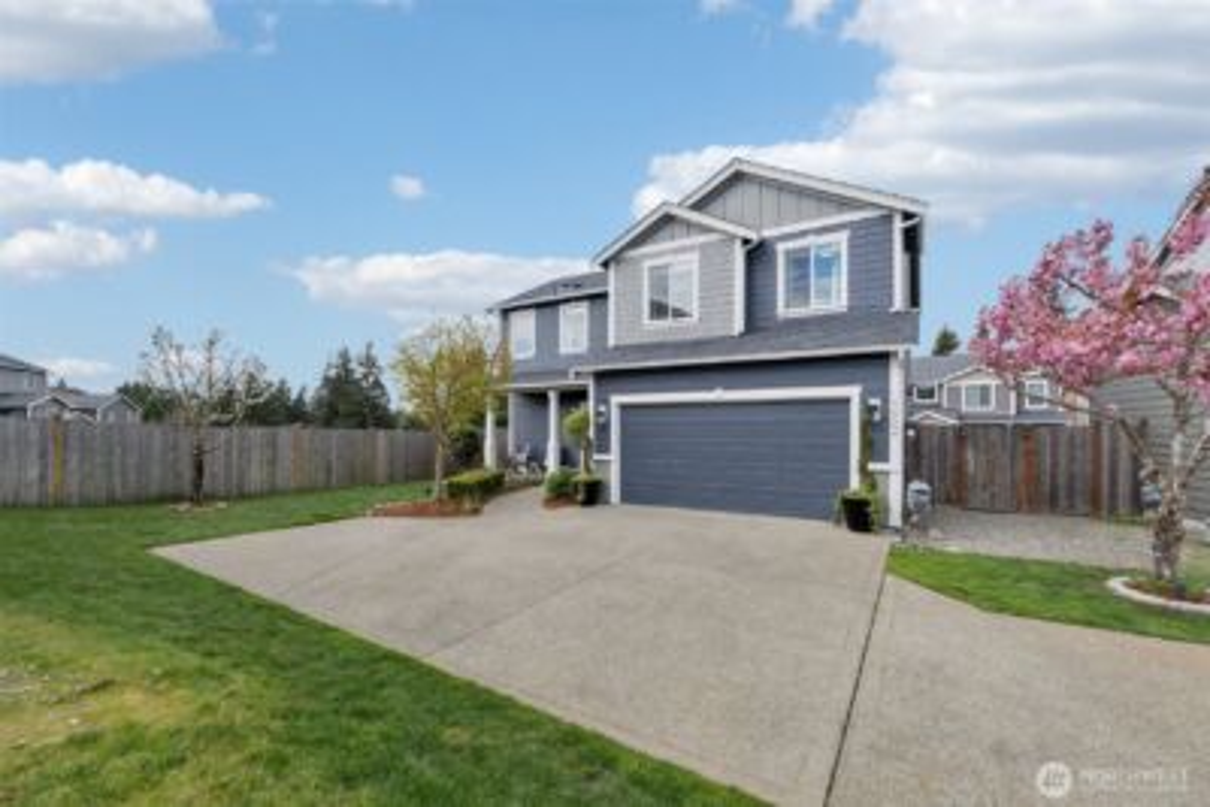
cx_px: 605
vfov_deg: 77.4
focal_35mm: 15
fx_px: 504
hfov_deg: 100.4
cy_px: 404
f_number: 9
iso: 100
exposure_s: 1/60
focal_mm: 10
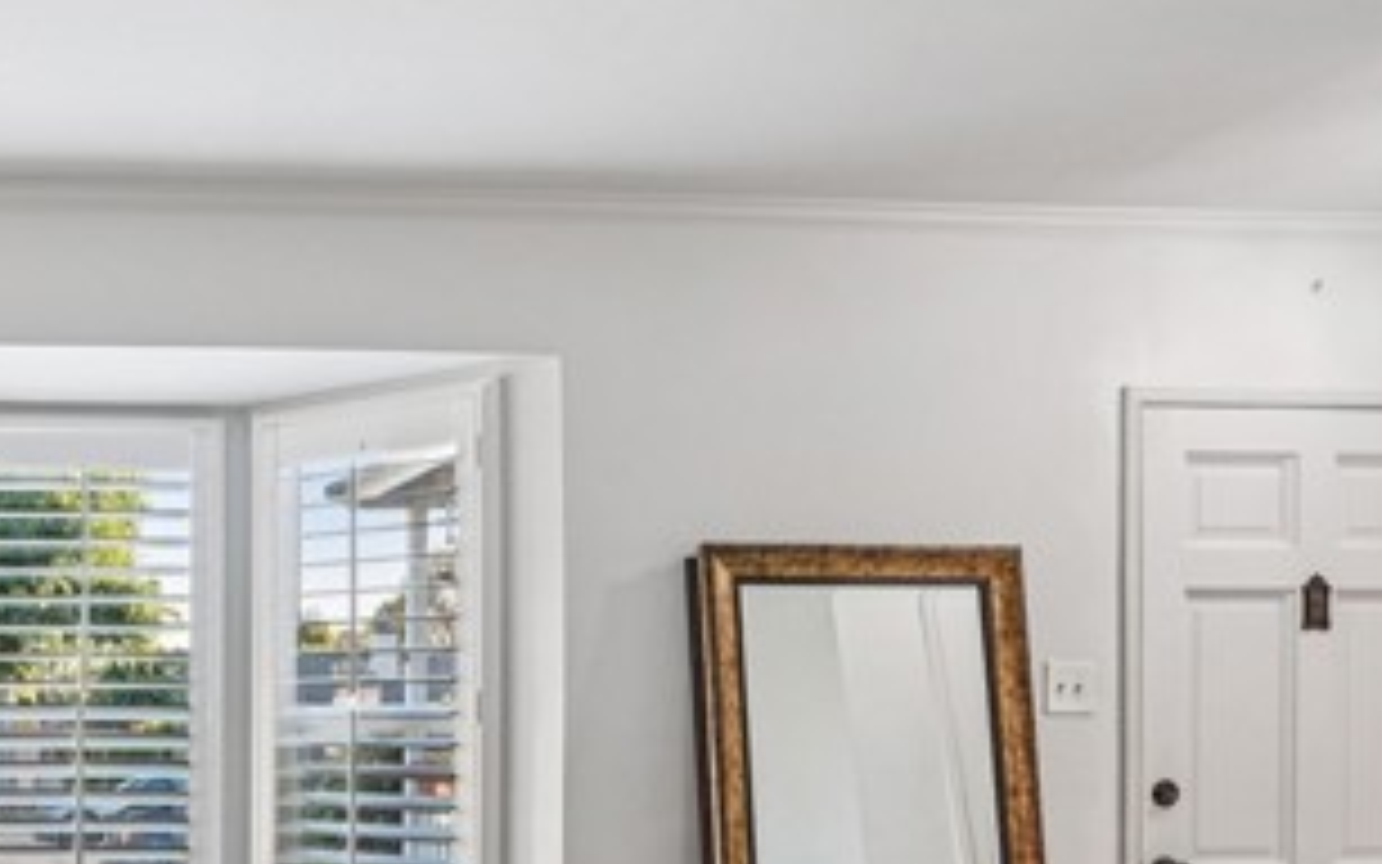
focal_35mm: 34
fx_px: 1281
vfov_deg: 35.3
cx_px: -27
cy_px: 760
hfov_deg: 46.5
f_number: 8
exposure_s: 1/13
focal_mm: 16
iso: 400
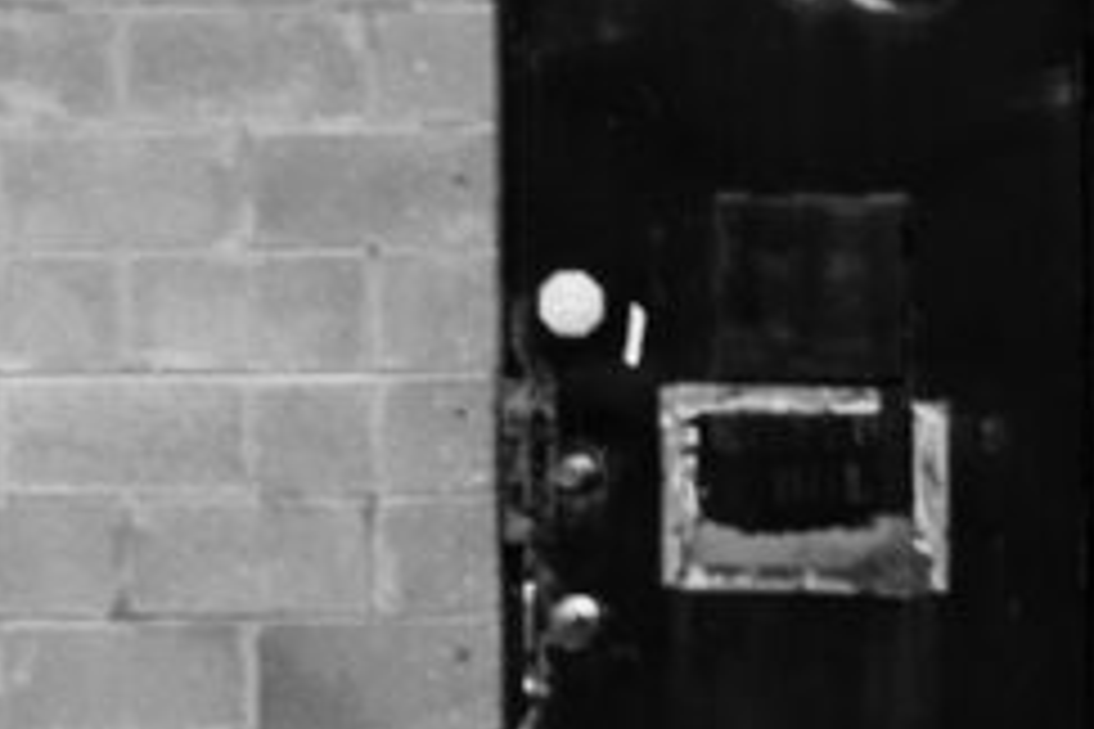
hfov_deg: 10.3
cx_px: 3228
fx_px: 4497
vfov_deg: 9.3
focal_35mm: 148
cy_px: 428
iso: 125
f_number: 4
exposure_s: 1/500
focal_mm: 8.8
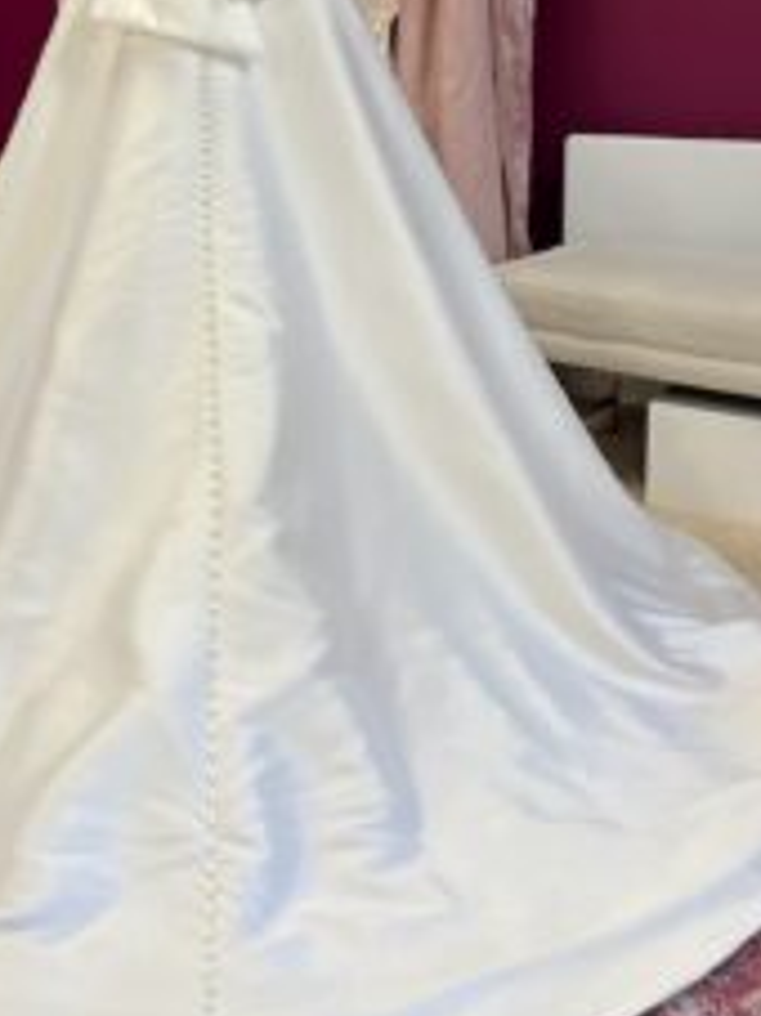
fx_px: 1438
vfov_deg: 37.5
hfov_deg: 29.2
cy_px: 204
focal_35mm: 49
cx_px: 192
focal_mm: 5.1
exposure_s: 1/100
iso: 80
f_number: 1.6
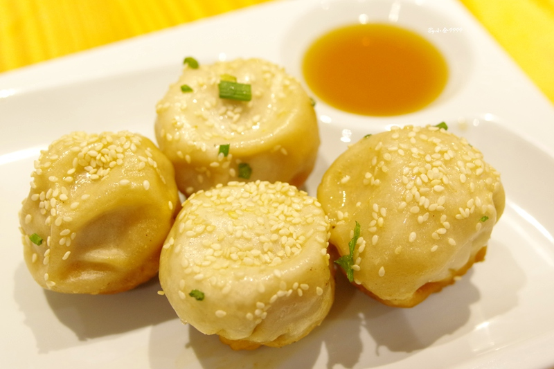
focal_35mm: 46
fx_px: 708
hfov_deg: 42.8
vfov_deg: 29.2
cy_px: 184
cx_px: 277
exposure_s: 1/80
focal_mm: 31
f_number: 3.5
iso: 1600
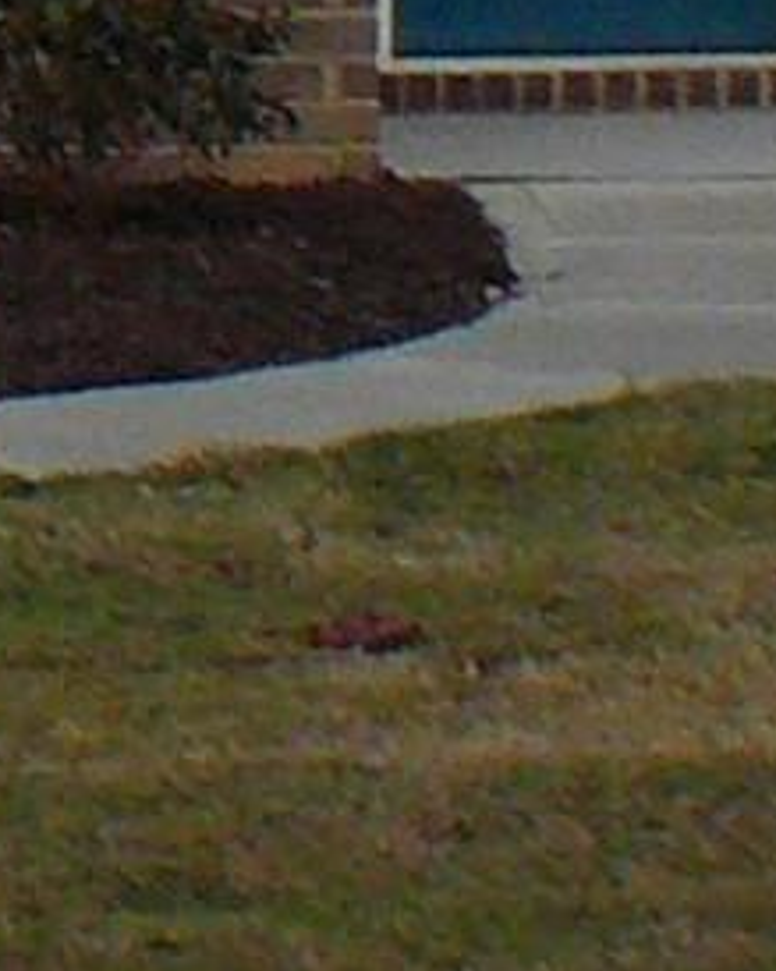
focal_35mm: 343
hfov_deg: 4.5
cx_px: -673
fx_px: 9852
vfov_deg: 5.4
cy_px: -1396
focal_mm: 7
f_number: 5.6
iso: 200
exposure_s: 1/800
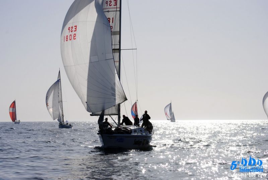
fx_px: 783
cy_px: 90
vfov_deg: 13.1
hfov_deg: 19.4
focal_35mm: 105
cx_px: 134
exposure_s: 1/1000
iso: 100
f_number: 8
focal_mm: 70
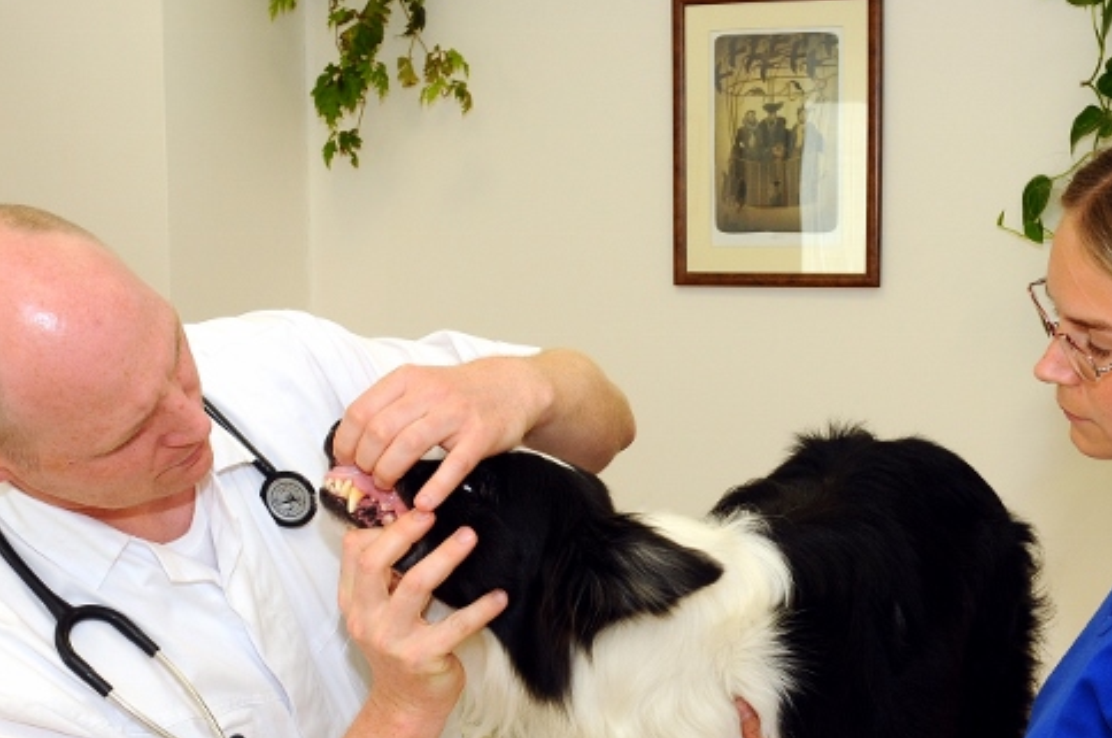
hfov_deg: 26.4
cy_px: 587
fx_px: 2369
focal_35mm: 77
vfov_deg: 17.6
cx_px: 604
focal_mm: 31
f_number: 8
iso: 400
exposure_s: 1/125
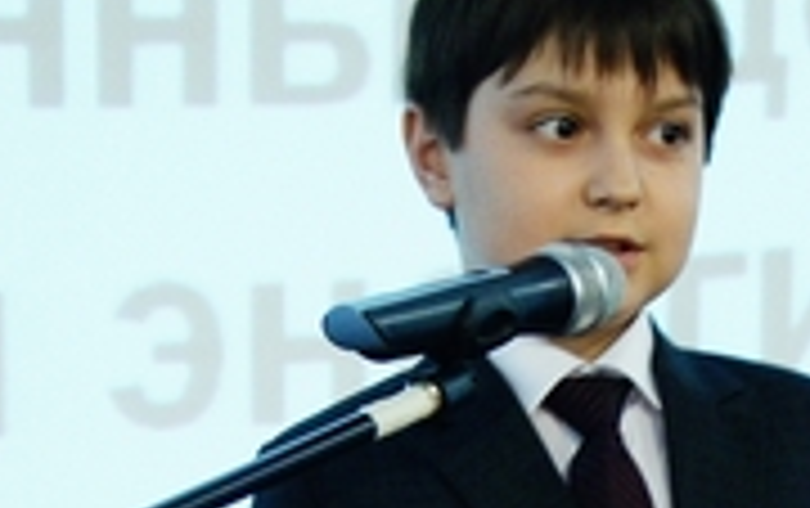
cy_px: 771
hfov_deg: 9.6
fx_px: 4796
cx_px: 724
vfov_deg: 6.0
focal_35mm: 217
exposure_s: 1/20
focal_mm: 40
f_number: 5.6
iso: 1600
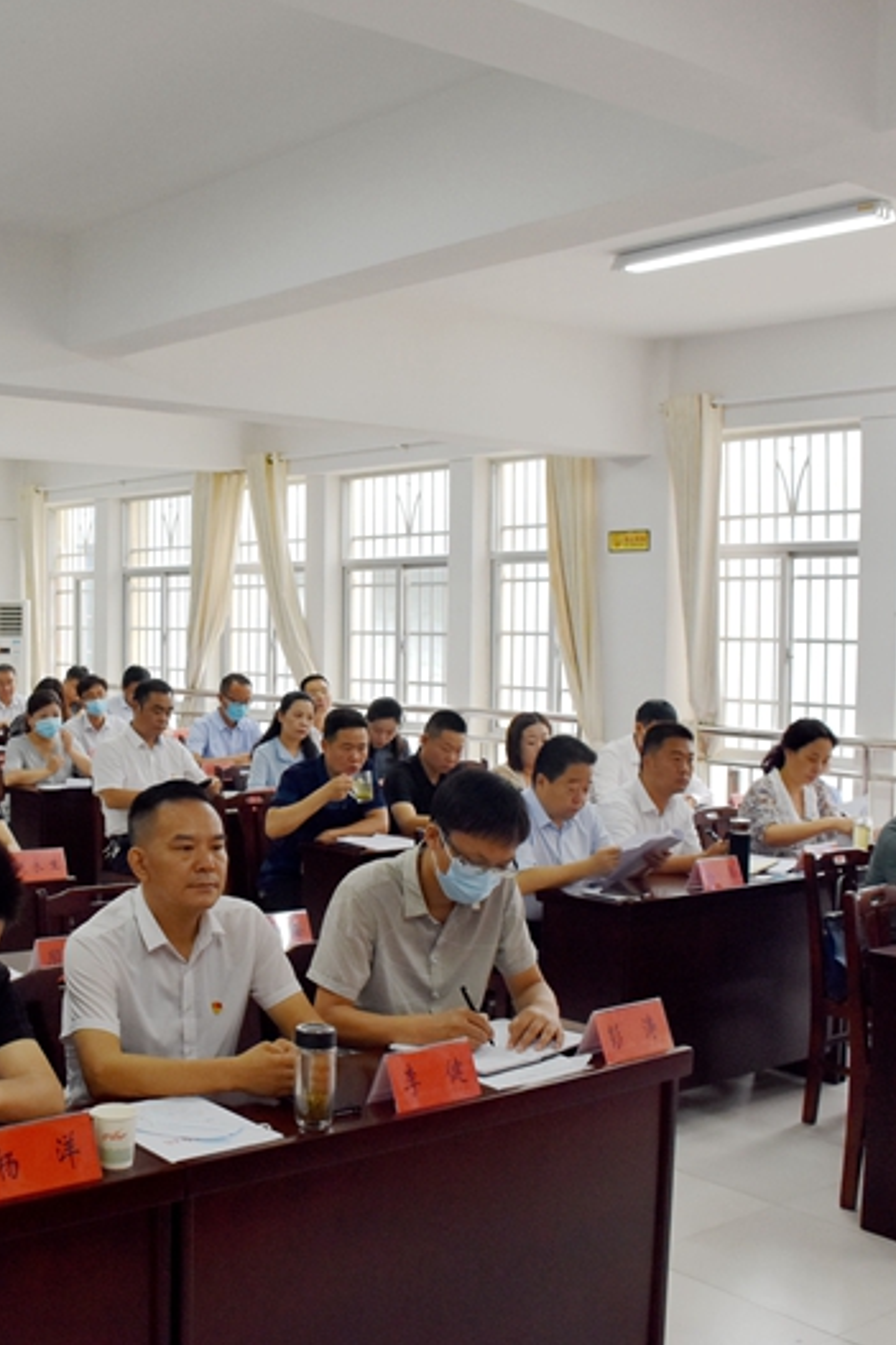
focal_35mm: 41
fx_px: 1532
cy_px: 667
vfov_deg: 47.4
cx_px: 225
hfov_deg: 32.0
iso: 800
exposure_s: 1/100
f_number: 5
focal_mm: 18
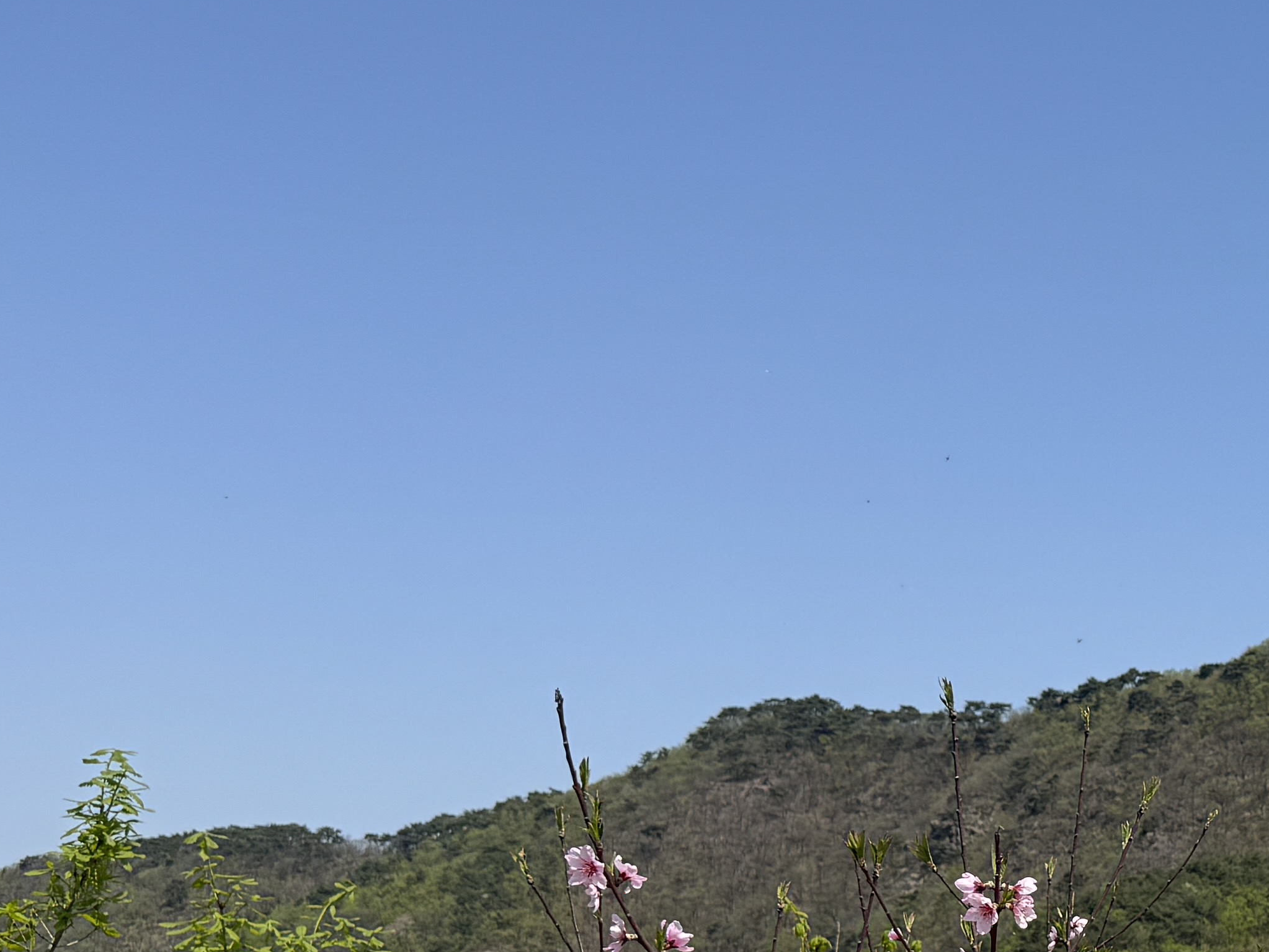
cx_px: 1613
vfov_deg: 20.9
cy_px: 1032
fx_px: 2456
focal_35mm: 67
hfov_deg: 25.3
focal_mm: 6.76
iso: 80
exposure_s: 1/4049
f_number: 1.78
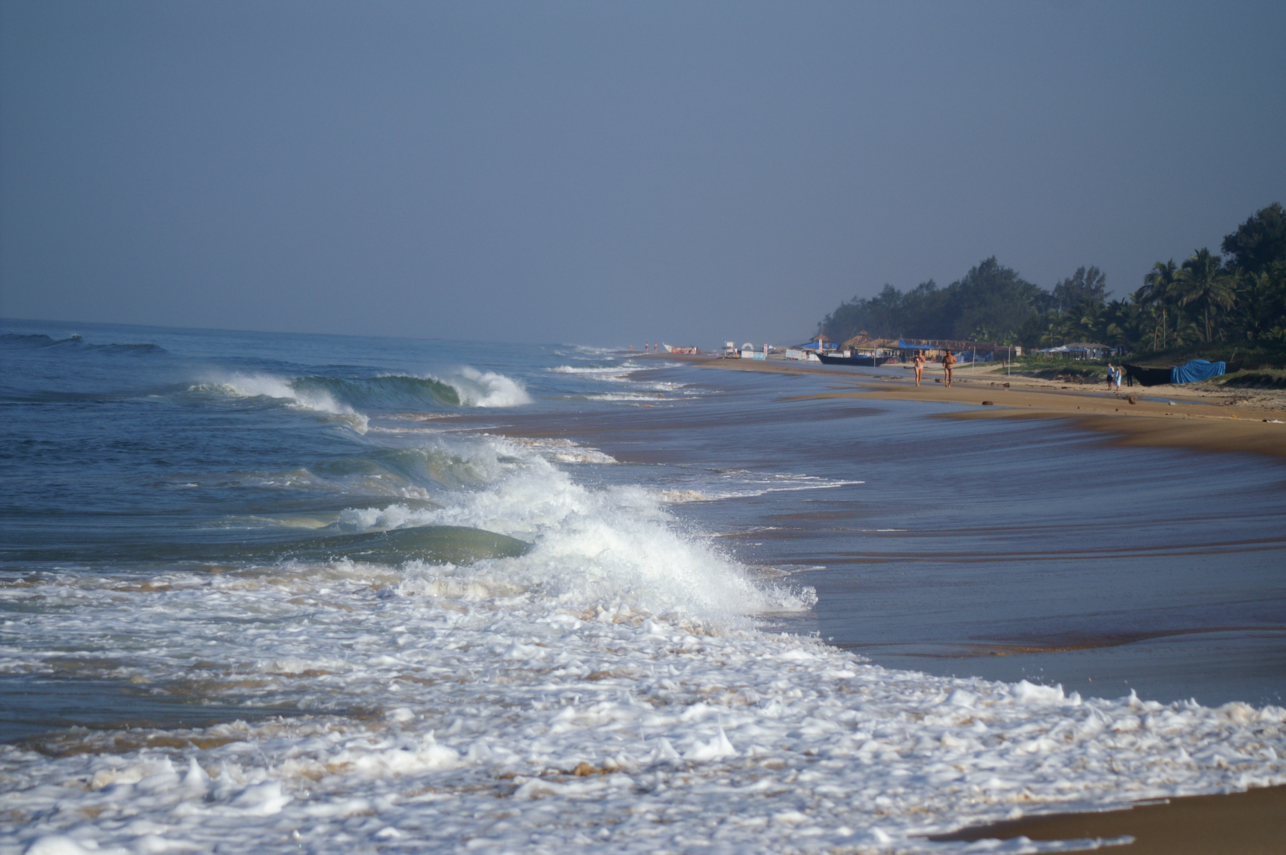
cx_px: 643
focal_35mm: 150
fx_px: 5354
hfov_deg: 13.7
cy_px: 428
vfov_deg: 9.1
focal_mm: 100
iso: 200
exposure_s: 1/3200
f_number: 4.5
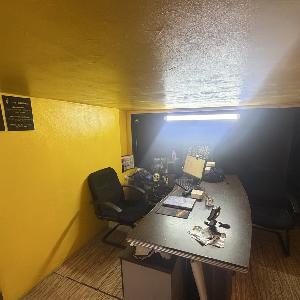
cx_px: 169
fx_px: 167
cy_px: 154
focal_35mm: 17
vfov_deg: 84.0
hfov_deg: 83.5
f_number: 2.2
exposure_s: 1/100
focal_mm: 2.22
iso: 320
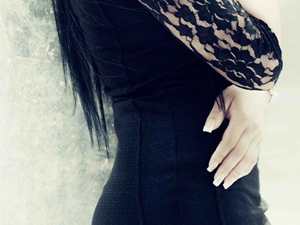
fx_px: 1734
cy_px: -40
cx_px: 163
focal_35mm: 200
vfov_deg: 7.4
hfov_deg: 9.9
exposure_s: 1/400
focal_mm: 70
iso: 400
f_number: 2.8
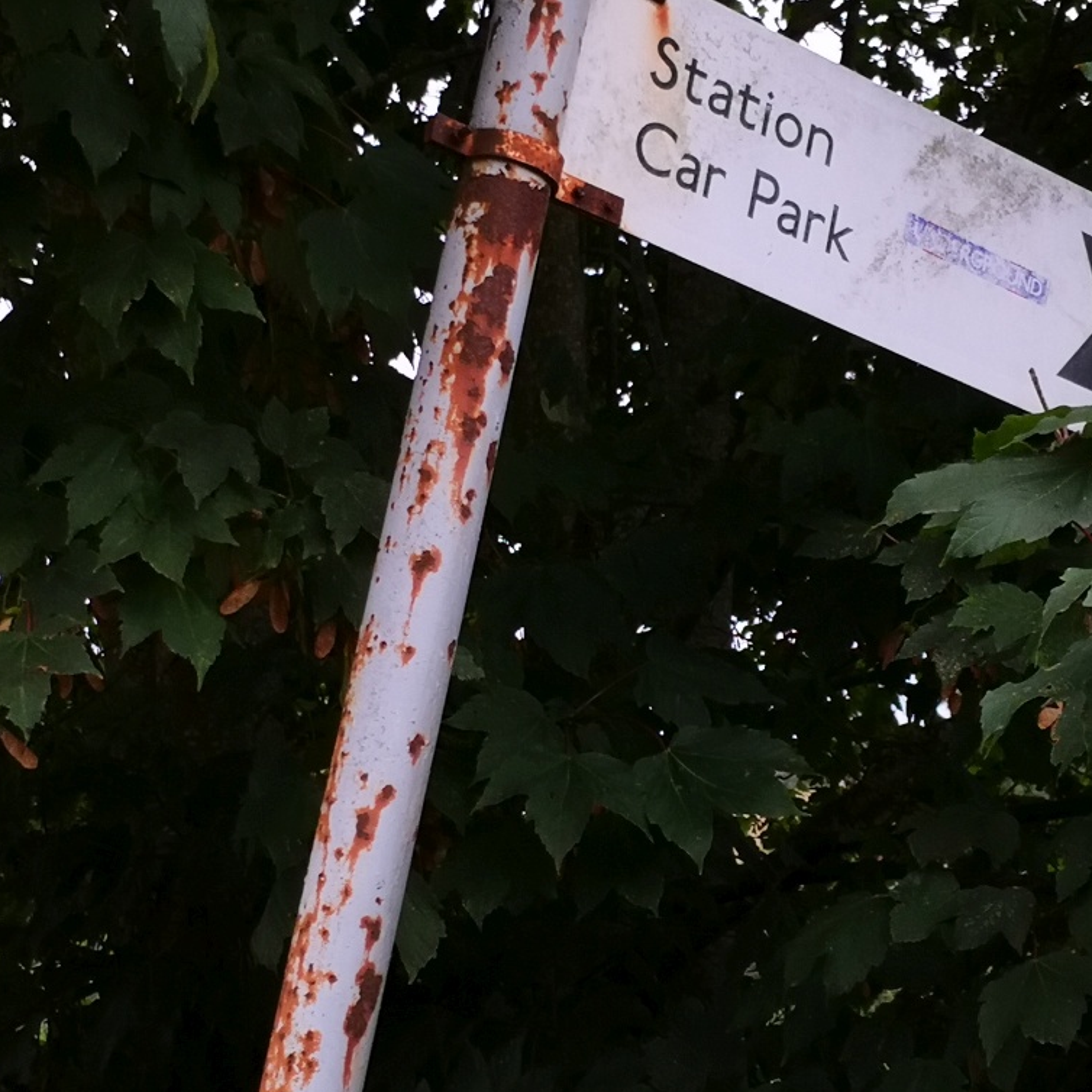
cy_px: 624
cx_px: 587
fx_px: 2891
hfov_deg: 21.4
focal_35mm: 81
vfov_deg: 21.4
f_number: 1.6
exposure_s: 1/420
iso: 50
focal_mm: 3.95
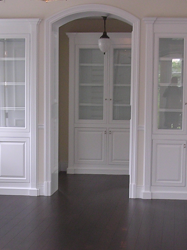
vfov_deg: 21.2
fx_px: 663
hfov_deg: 16.0
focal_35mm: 92
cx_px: 80
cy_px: 173
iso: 100
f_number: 2.8
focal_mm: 5.8
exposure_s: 1/15.6
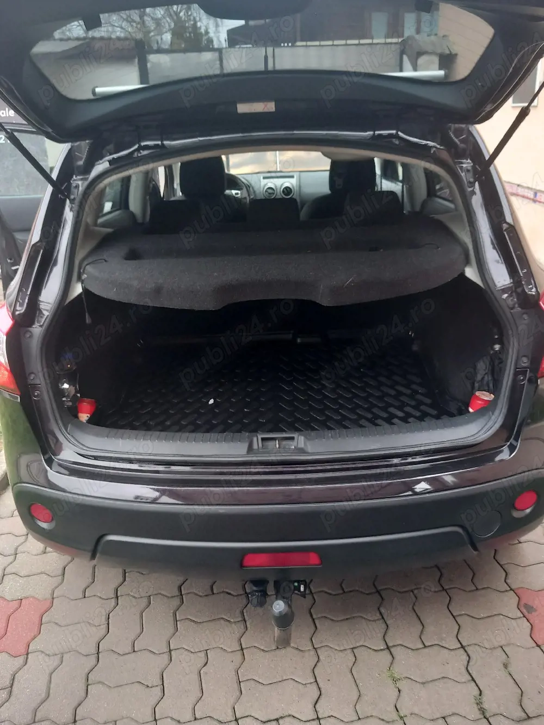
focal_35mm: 27
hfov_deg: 51.4
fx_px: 566
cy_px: 362
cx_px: 272
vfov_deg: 65.3
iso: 160
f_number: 1.8
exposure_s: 1/50
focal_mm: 4
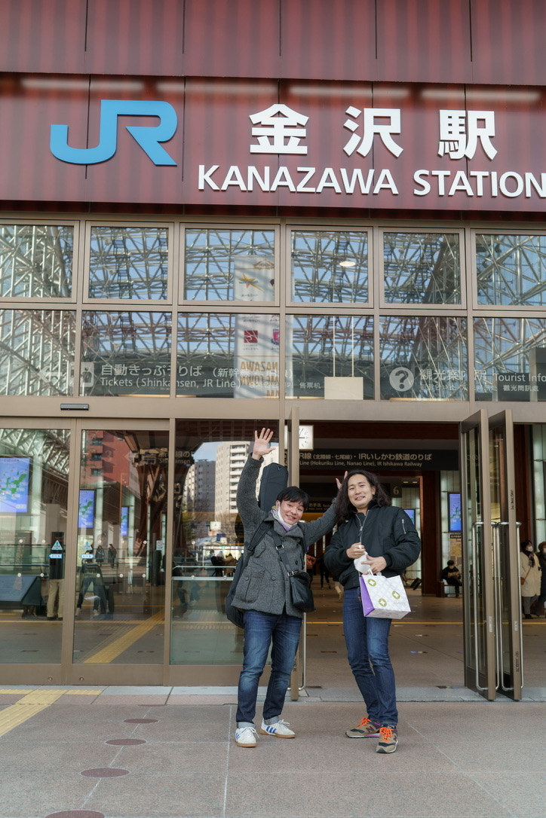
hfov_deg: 33.4
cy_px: 409
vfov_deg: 48.5
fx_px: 910
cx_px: 273
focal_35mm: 40
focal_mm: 40
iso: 320
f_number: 4
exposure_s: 1/160
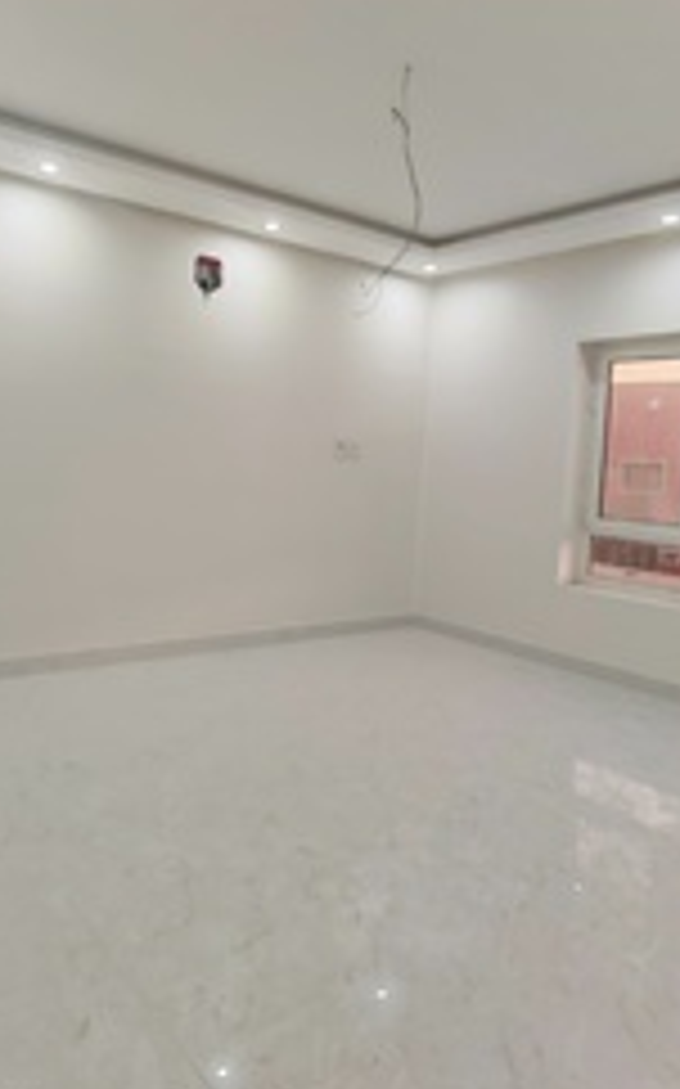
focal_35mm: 26
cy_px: 488
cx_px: 241
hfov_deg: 47.0
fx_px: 772
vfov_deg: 70.2
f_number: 2
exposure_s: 1/40
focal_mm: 1.82
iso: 160
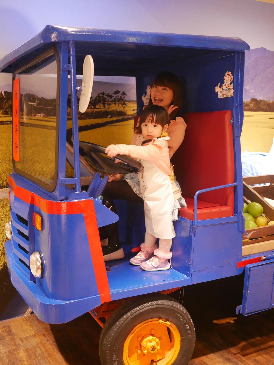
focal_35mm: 40
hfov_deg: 36.0
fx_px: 422
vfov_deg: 46.8
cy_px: 182
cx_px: 137
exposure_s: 1/60
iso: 2000
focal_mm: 20
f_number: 1.7
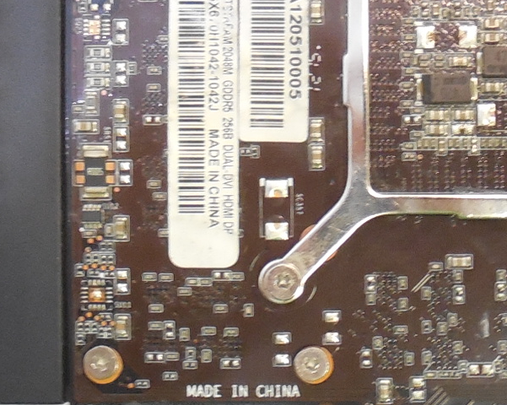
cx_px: 426
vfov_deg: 16.0
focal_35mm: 96
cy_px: 176
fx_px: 1440
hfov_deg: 19.7
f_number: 3.5
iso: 400
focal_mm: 4.6
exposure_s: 1/20
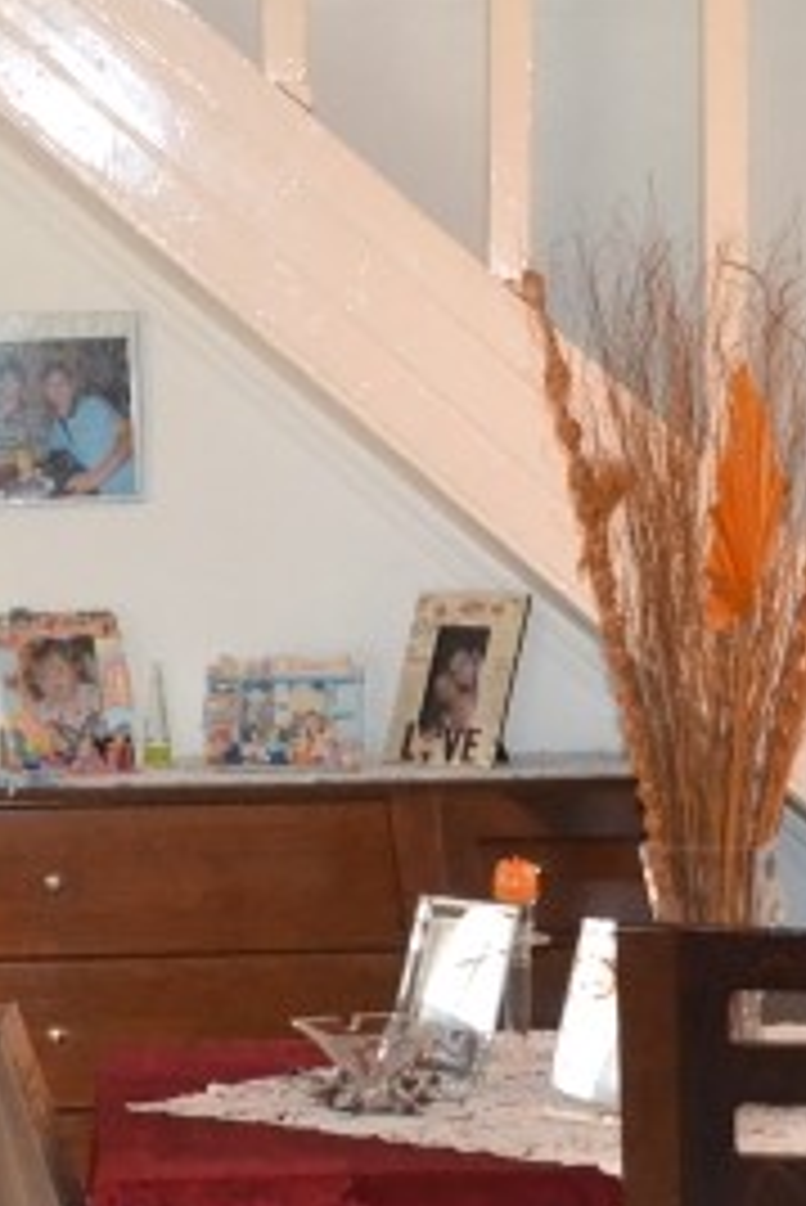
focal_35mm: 116
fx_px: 3890
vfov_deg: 17.5
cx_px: 419
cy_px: 994
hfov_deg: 11.8
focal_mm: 18
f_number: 3.5
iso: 2800
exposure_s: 1/60
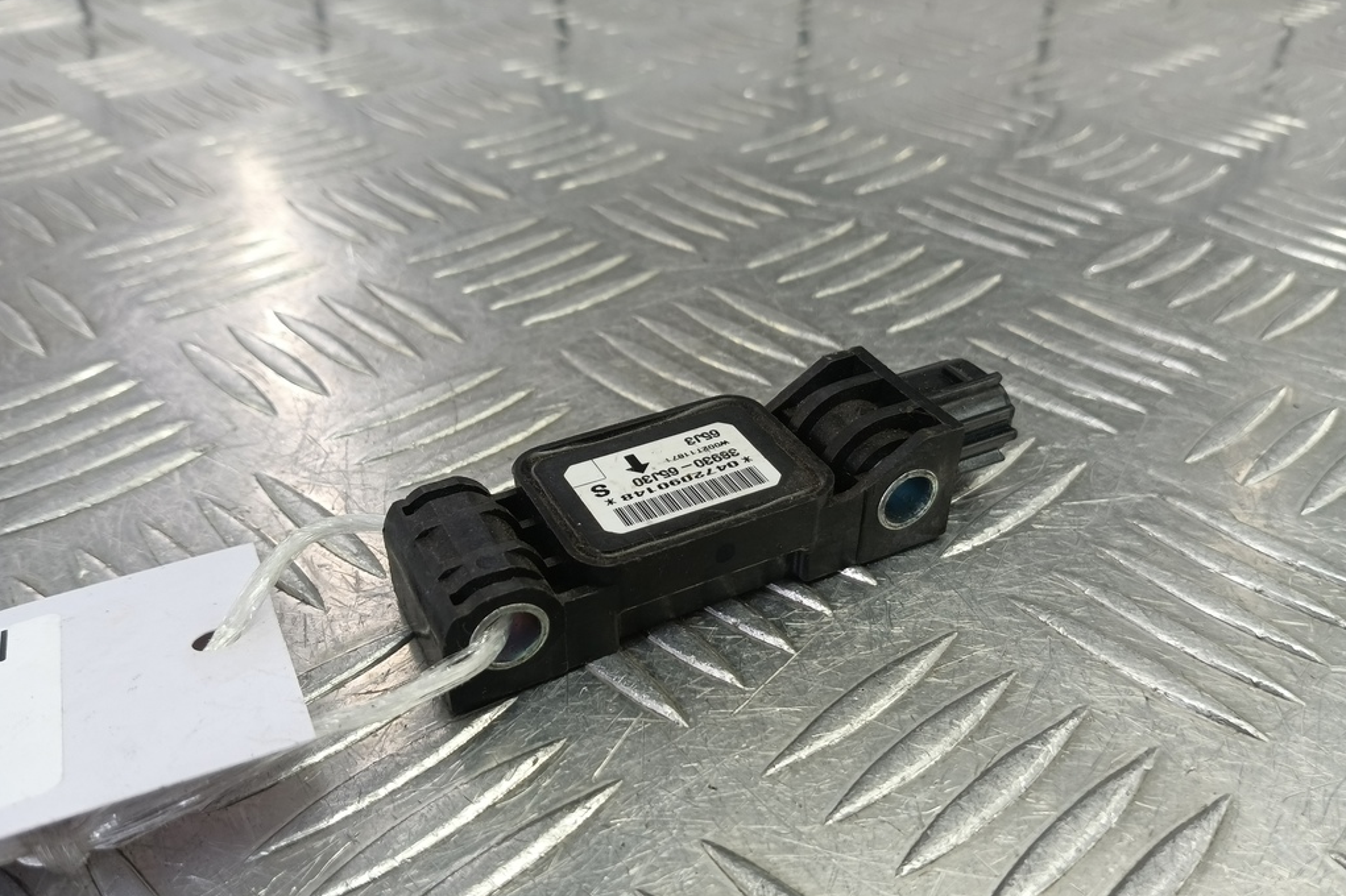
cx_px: 672
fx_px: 897
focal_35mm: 24
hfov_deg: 73.8
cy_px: 499
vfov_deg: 53.0
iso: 120
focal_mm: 4.11
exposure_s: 1/50
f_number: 1.6
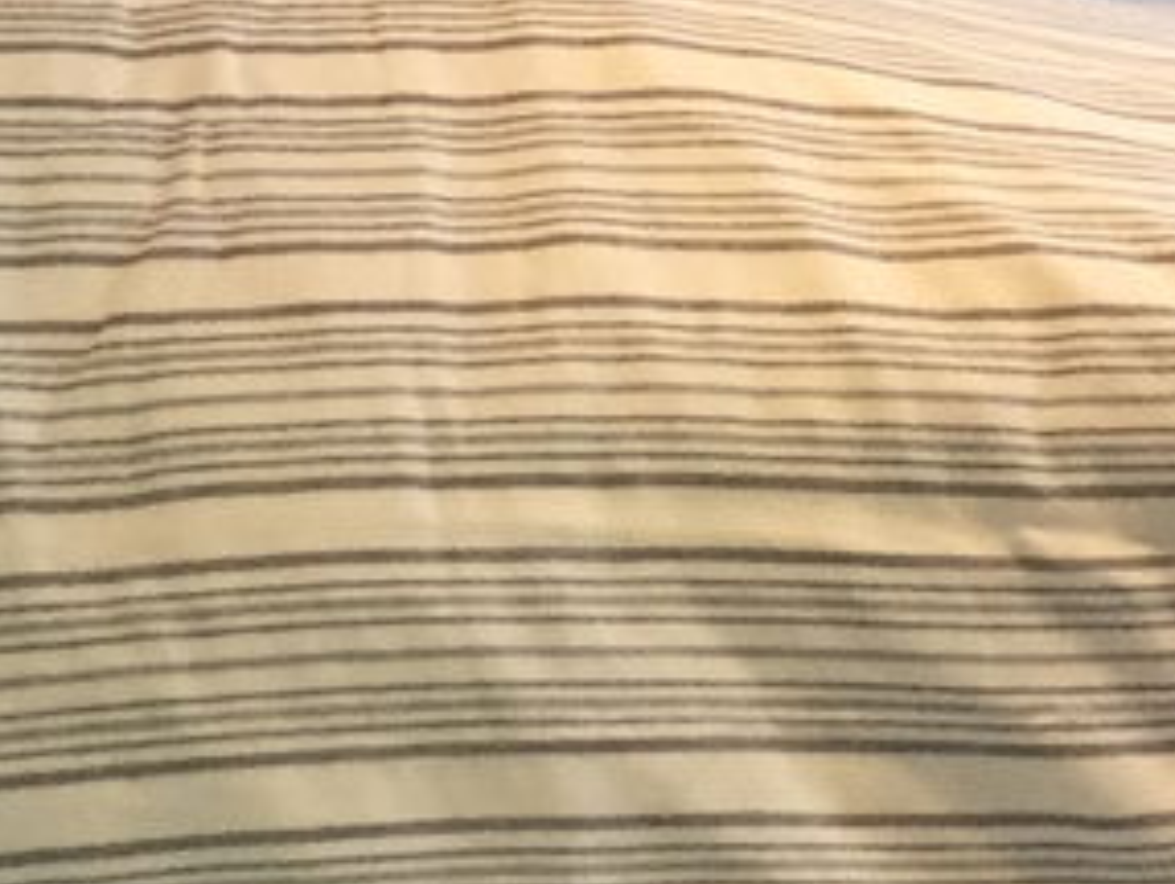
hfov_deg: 12.0
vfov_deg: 9.1
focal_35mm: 162
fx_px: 5504
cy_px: 58
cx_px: 1306
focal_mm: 4.15
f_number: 2.2
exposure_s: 1/33
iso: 80
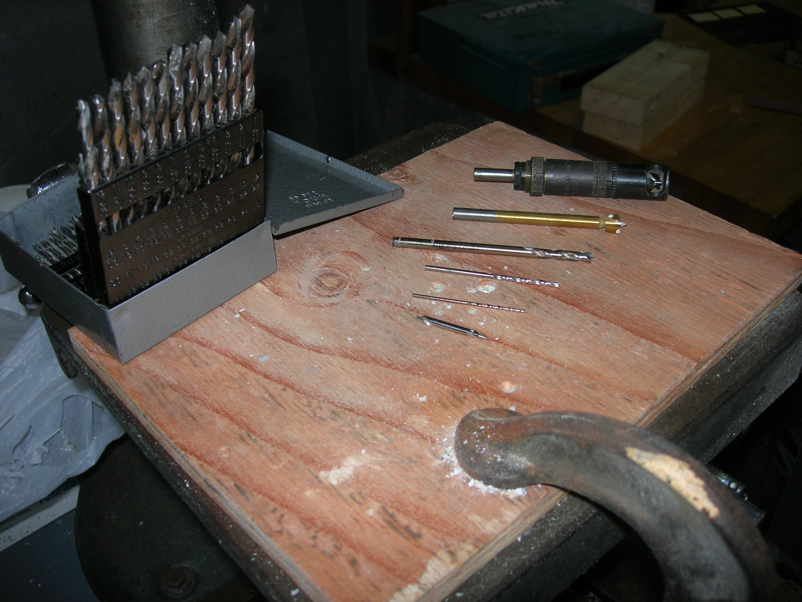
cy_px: 301
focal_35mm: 38
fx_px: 880
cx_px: 401
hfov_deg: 49.0
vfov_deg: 37.7
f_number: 2.8
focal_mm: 7.8
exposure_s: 1/60.1
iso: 64
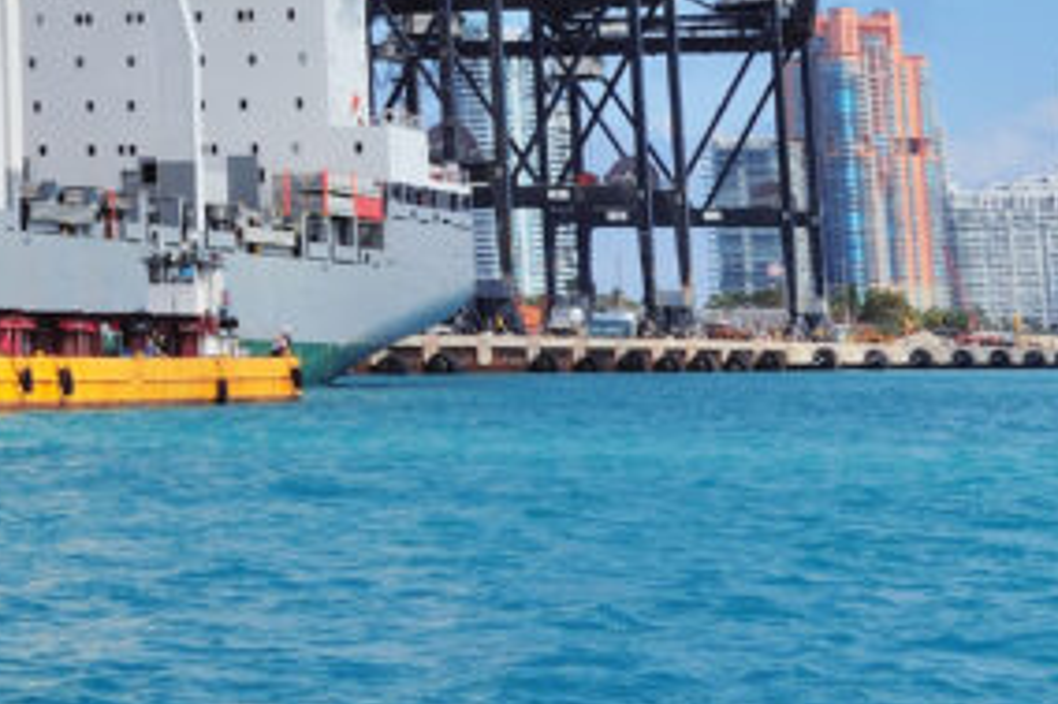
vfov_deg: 9.1
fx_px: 4229
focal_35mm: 144
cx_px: -656
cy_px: -512
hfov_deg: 13.2
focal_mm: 40
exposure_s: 1/250
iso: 200
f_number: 13
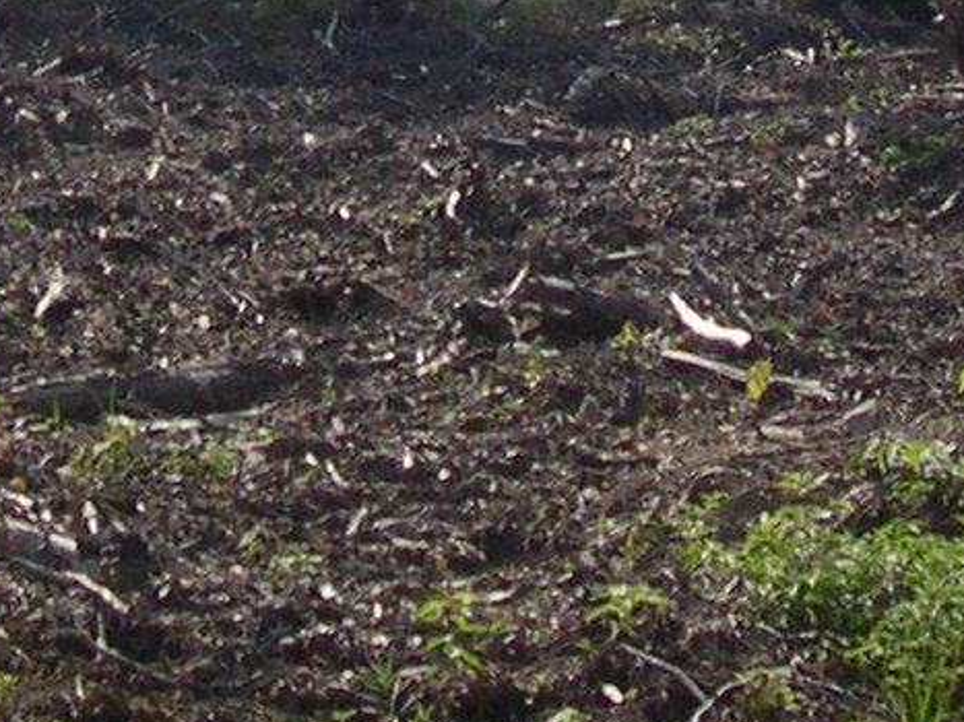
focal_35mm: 185
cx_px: 204
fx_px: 5151
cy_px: -759
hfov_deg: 10.7
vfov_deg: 7.7
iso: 100
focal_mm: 8
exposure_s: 1/215
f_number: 7.6
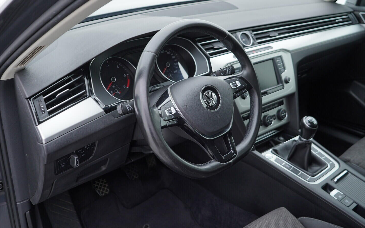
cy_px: 107
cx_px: 182
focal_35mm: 37
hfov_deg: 52.8
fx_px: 368
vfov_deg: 34.4
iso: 125
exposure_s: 1/40
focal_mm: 24
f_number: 2.8
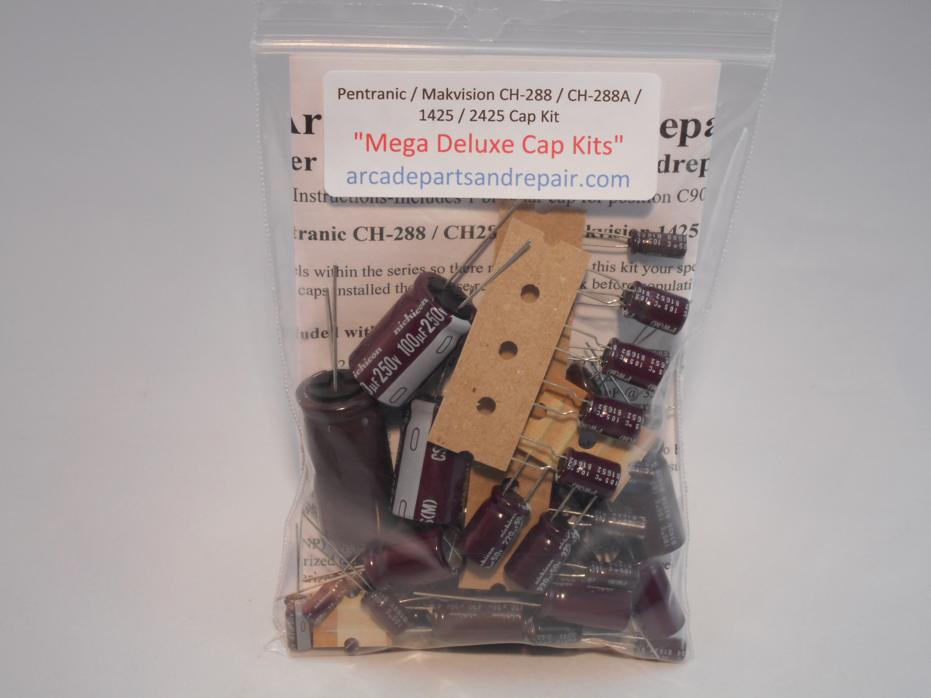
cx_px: 466
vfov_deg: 21.9
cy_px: 349
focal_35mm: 67
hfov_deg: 29.0
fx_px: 1802
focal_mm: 12
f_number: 5.3
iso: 180
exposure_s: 1/30
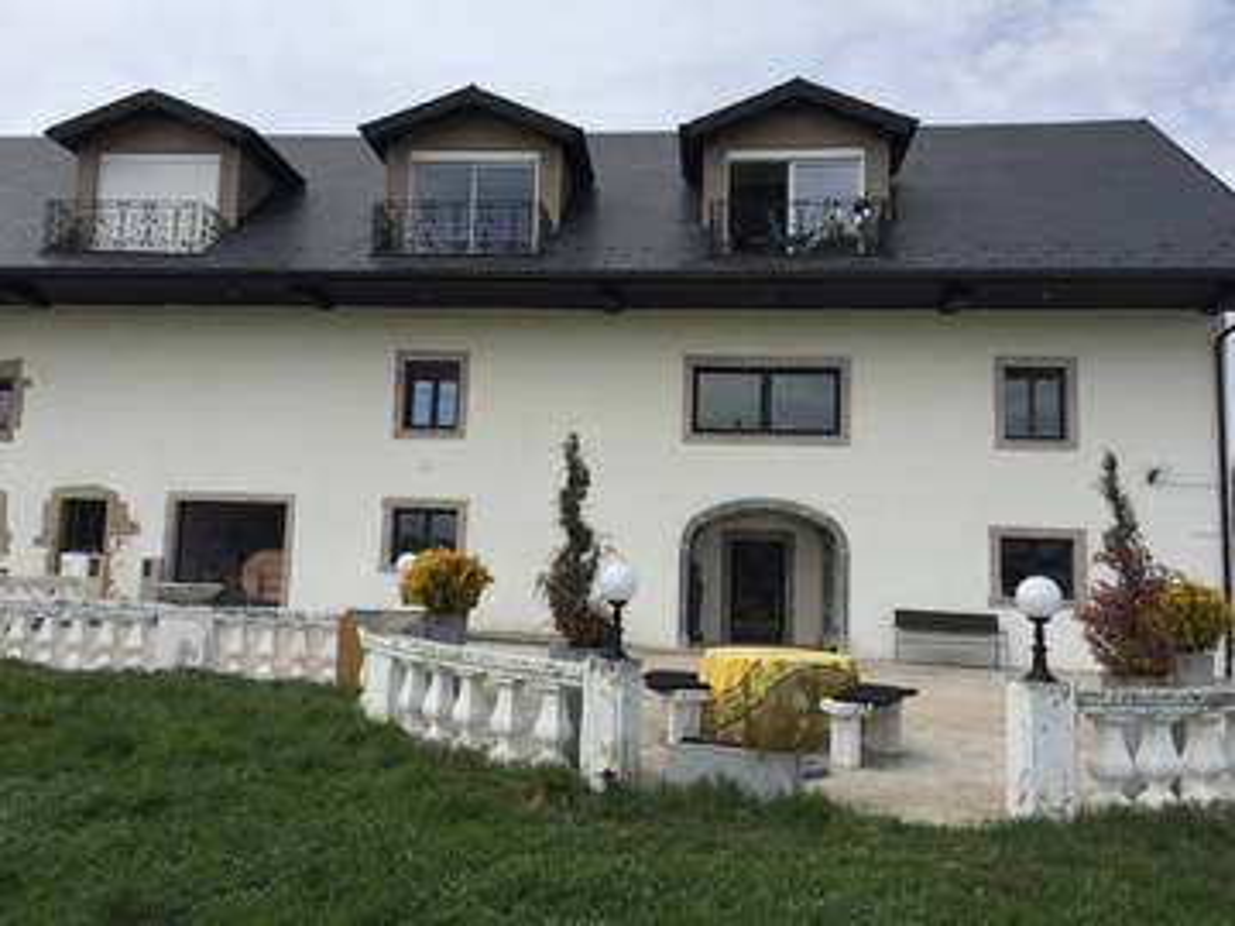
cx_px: 618
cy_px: 463
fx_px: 1035
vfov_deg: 48.2
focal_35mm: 29
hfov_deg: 61.7
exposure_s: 1/2326
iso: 32
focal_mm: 4.15
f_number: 2.2
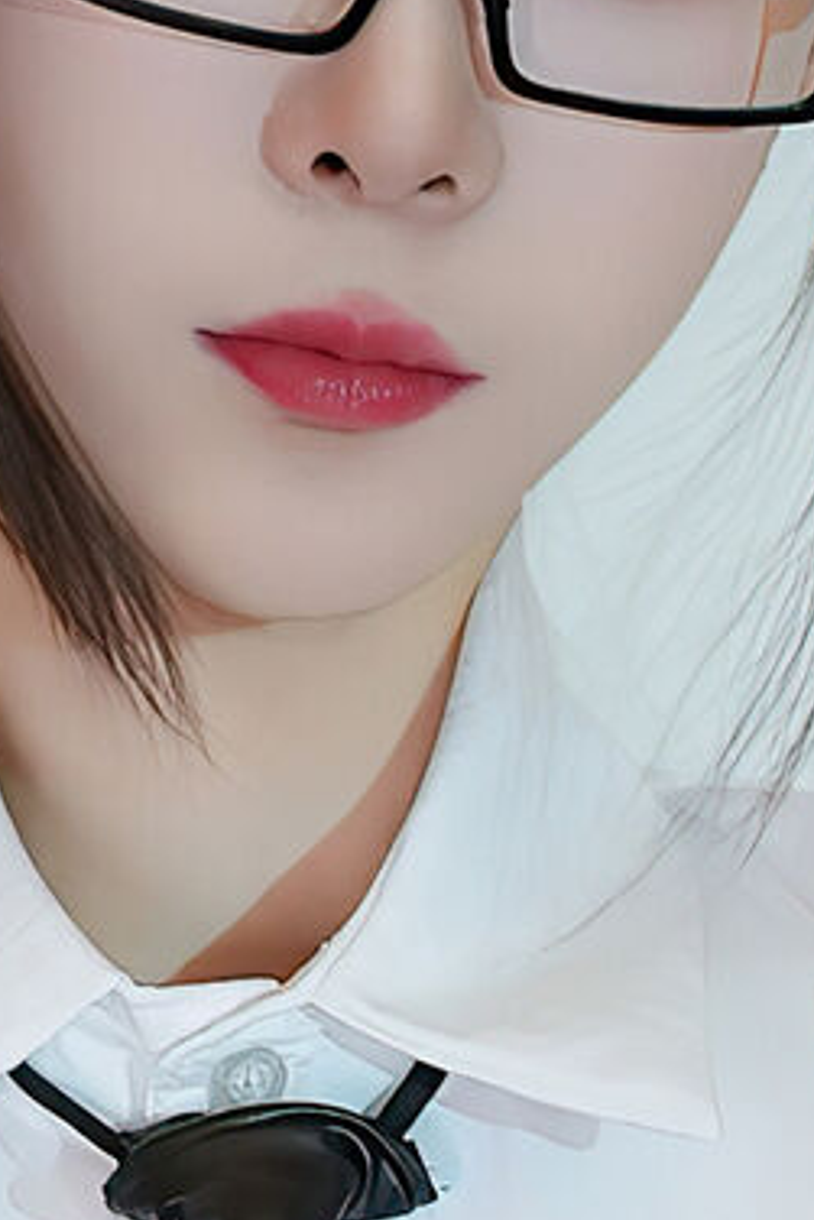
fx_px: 12164
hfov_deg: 3.8
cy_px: 2680
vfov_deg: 5.6
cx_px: 224
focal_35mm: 359
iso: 1600
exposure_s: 1/125
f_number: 2.8
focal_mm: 50
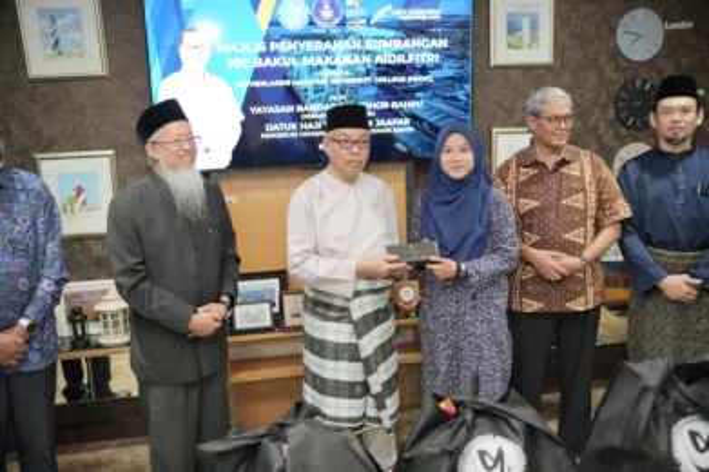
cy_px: 236
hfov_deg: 54.1
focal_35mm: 35
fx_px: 695
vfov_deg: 37.5
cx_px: 354
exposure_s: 1/80
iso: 800
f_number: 2.8
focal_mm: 35.3
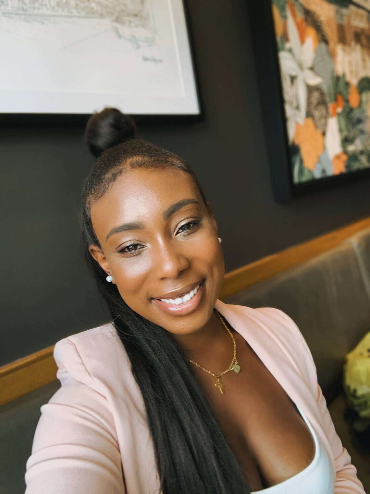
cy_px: 247
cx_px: 185
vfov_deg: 56.8
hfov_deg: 44.2
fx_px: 456
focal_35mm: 32
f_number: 2.2
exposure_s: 1/62
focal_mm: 2.9
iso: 64
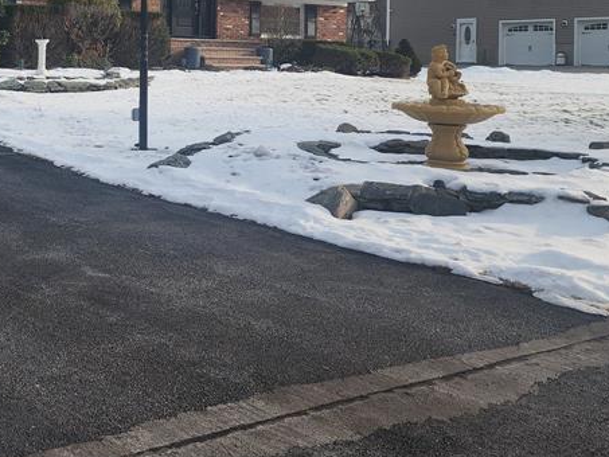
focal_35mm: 52
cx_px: 66
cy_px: 60
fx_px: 915
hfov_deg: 34.8
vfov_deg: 27.2
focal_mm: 6.4
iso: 12
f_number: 1.8
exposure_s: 1/697
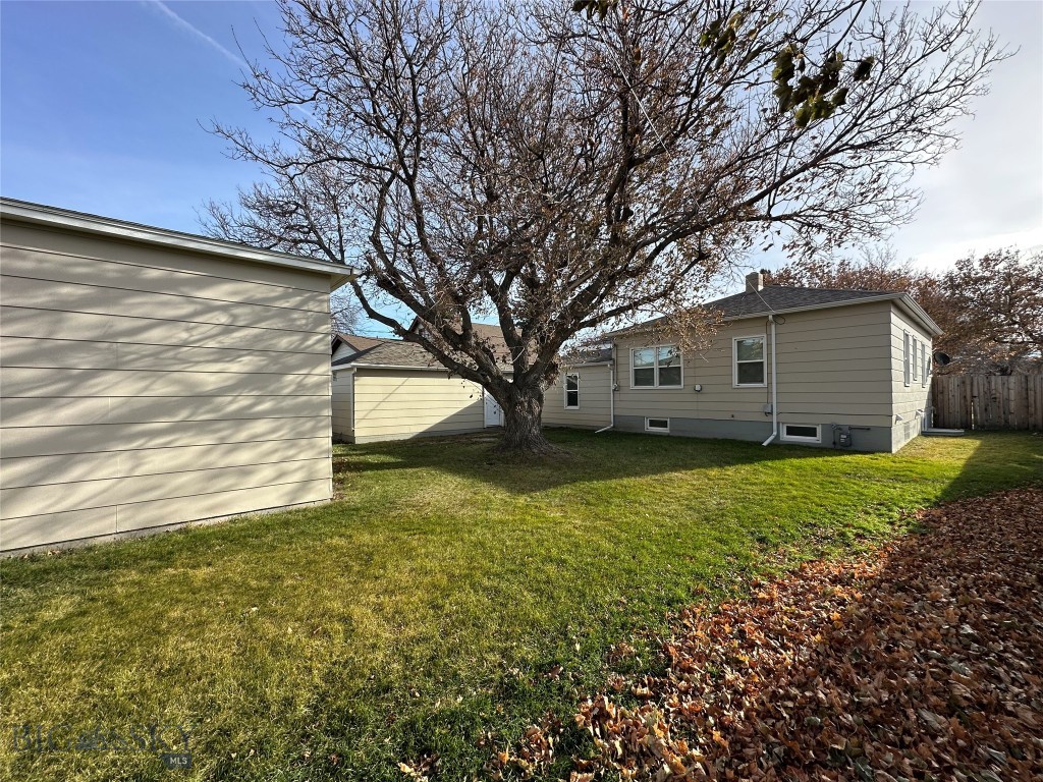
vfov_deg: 85.7
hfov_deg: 102.1
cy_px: 391
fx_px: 422
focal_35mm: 14
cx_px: 522
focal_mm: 2.22
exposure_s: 1/790
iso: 40
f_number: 2.2
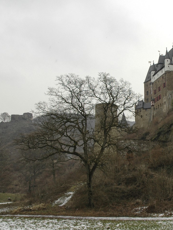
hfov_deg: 31.8
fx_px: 293
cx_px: 144
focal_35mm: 44
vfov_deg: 42.9
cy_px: 122
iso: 200
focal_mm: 18
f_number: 6.3
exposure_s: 1/160
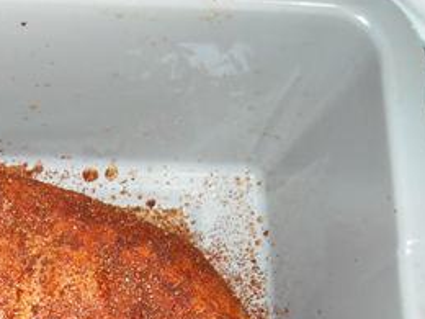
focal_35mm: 86
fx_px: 1056
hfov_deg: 21.1
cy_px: 388
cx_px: -90
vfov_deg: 16.4
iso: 200
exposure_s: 1/60
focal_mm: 5.7
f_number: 2.8
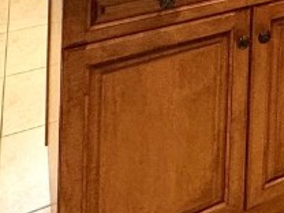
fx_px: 566
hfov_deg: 22.9
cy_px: -231
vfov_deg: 15.9
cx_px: 426
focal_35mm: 69
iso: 200
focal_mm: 2.22
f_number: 2.2
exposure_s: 1/120
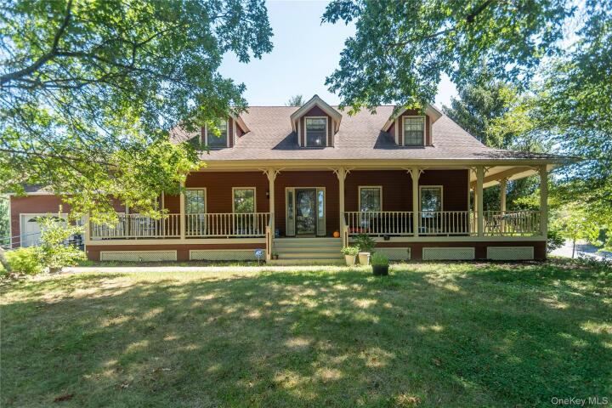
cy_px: 204
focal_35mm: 15
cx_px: 306
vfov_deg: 77.3
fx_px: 255
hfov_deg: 100.4
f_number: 4.5
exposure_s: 1/125
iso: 100
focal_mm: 10
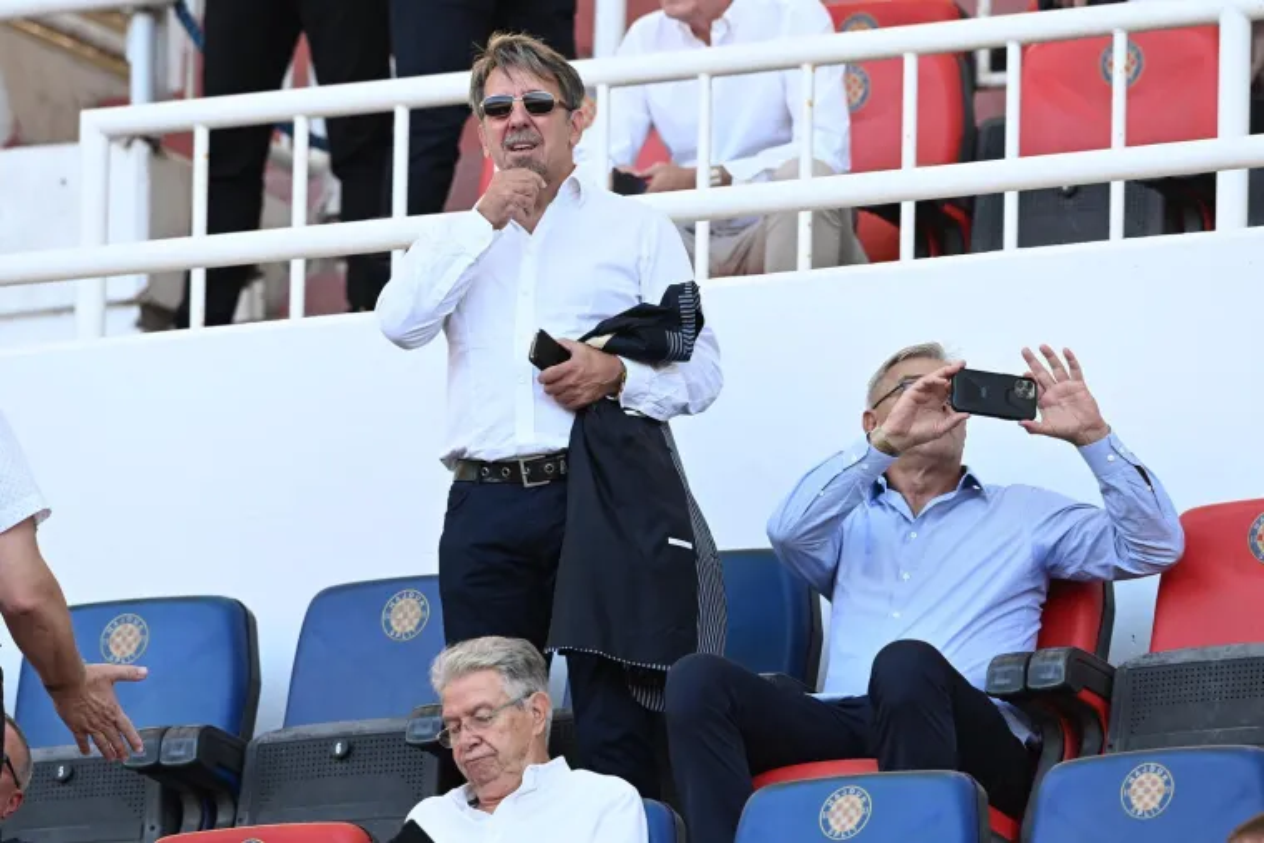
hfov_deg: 5.2
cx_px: 632
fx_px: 14046
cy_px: 422
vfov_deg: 3.4
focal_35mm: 400
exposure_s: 1/800
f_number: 4
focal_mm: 400
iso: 1250
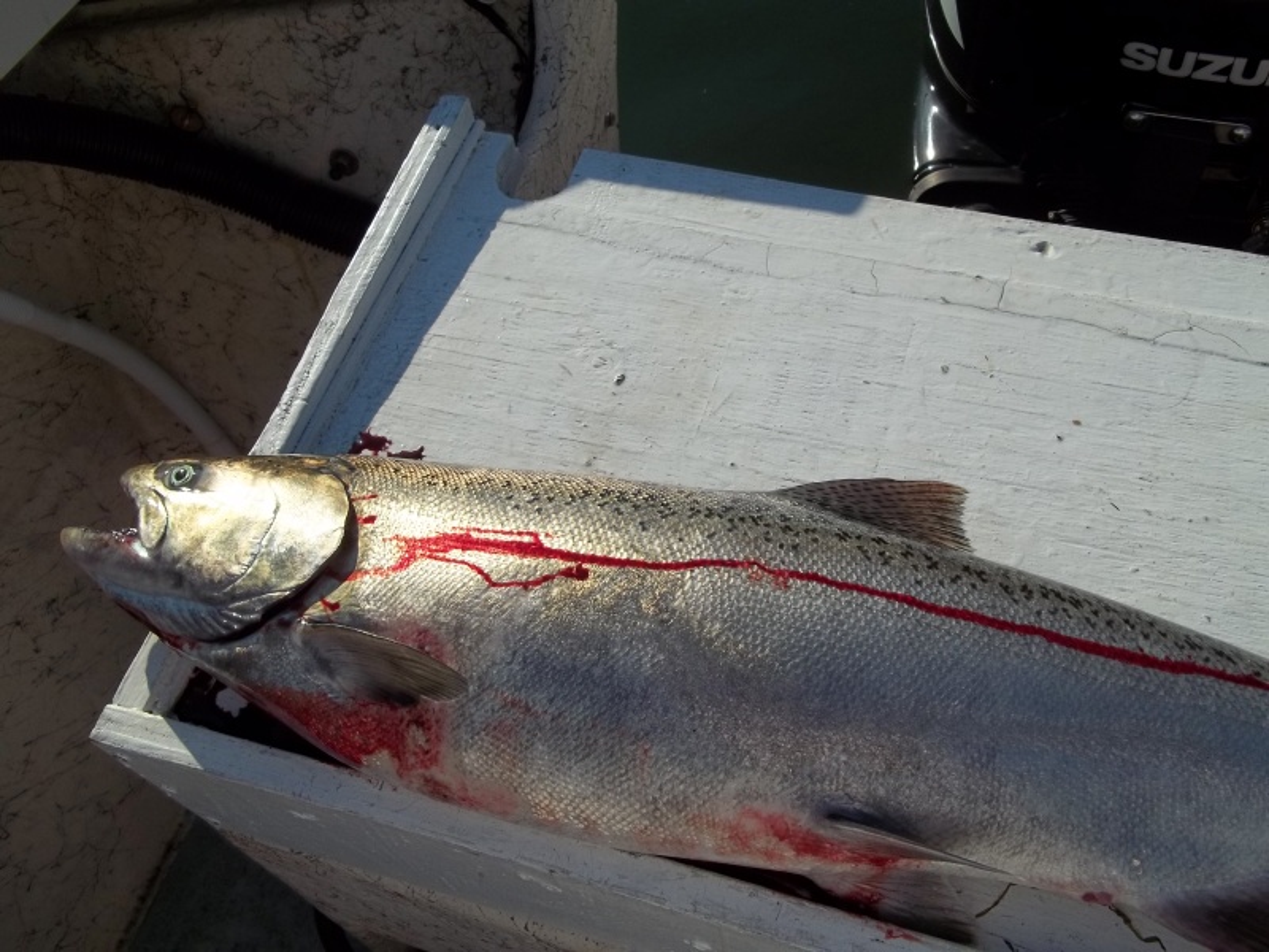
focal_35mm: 32
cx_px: 634
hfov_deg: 56.8
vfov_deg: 44.2
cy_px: 476
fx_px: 1173
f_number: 8.8
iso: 64
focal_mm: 5.7
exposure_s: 1/250
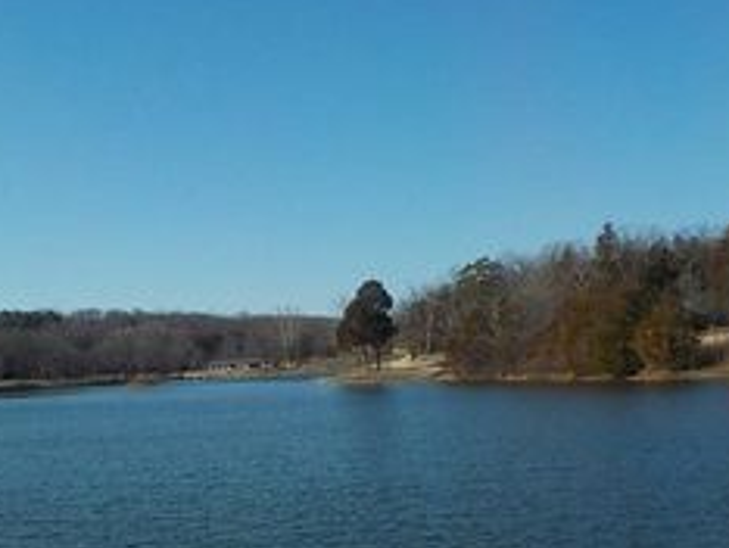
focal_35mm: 64
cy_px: 347
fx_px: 1349
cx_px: 159
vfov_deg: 22.9
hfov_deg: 29.6
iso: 125
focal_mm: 4.1
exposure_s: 1/1250
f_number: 3.3
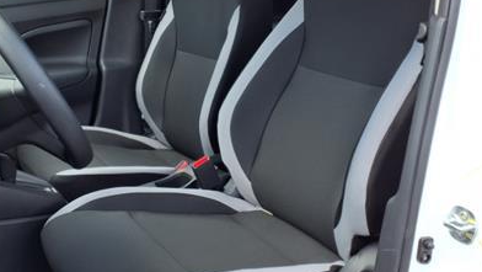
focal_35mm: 48
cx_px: 184
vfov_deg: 24.9
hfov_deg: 42.6
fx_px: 614
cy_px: 101
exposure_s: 1/263
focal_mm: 3.58
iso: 40
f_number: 1.9
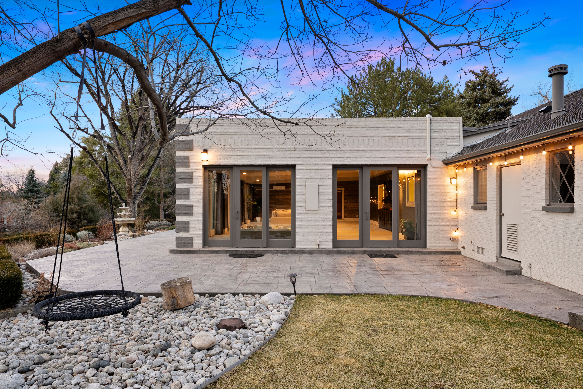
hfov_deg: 81.2
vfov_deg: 59.6
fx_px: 340
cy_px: 194
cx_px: 292
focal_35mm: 21
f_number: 8
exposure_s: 1/3
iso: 640
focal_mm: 21
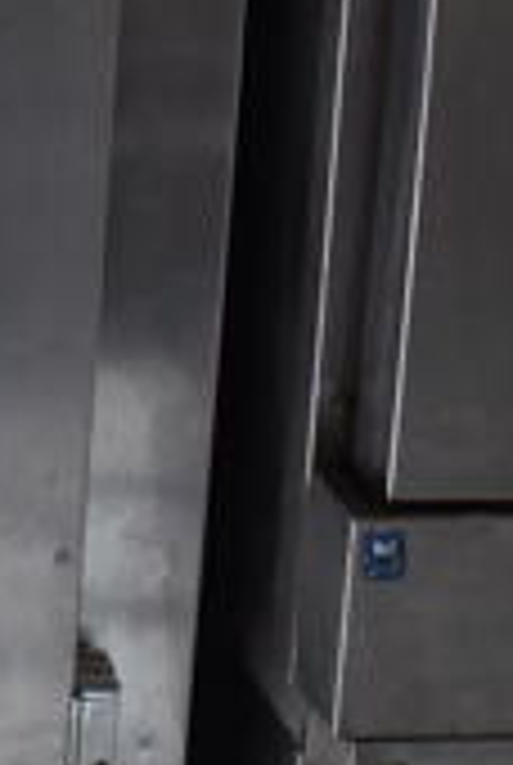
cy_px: 110
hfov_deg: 8.8
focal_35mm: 145
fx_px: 3087
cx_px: -626
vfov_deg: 14.0
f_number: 3.5
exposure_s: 1/125
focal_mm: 18
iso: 1000
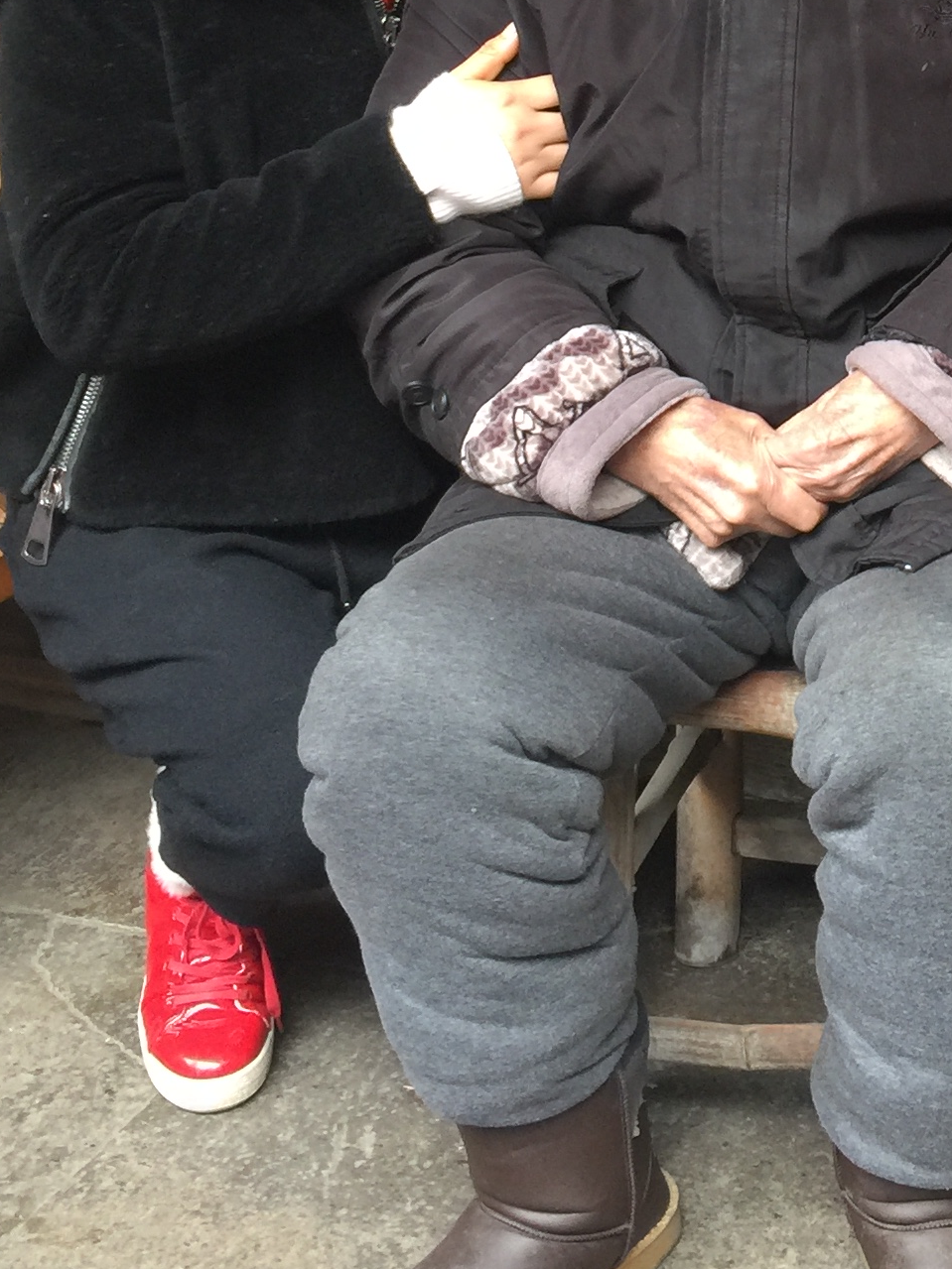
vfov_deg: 24.7
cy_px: -92
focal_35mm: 74
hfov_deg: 19.3
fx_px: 2714
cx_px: 963
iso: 50
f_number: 2.2
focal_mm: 4.15
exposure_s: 1/33
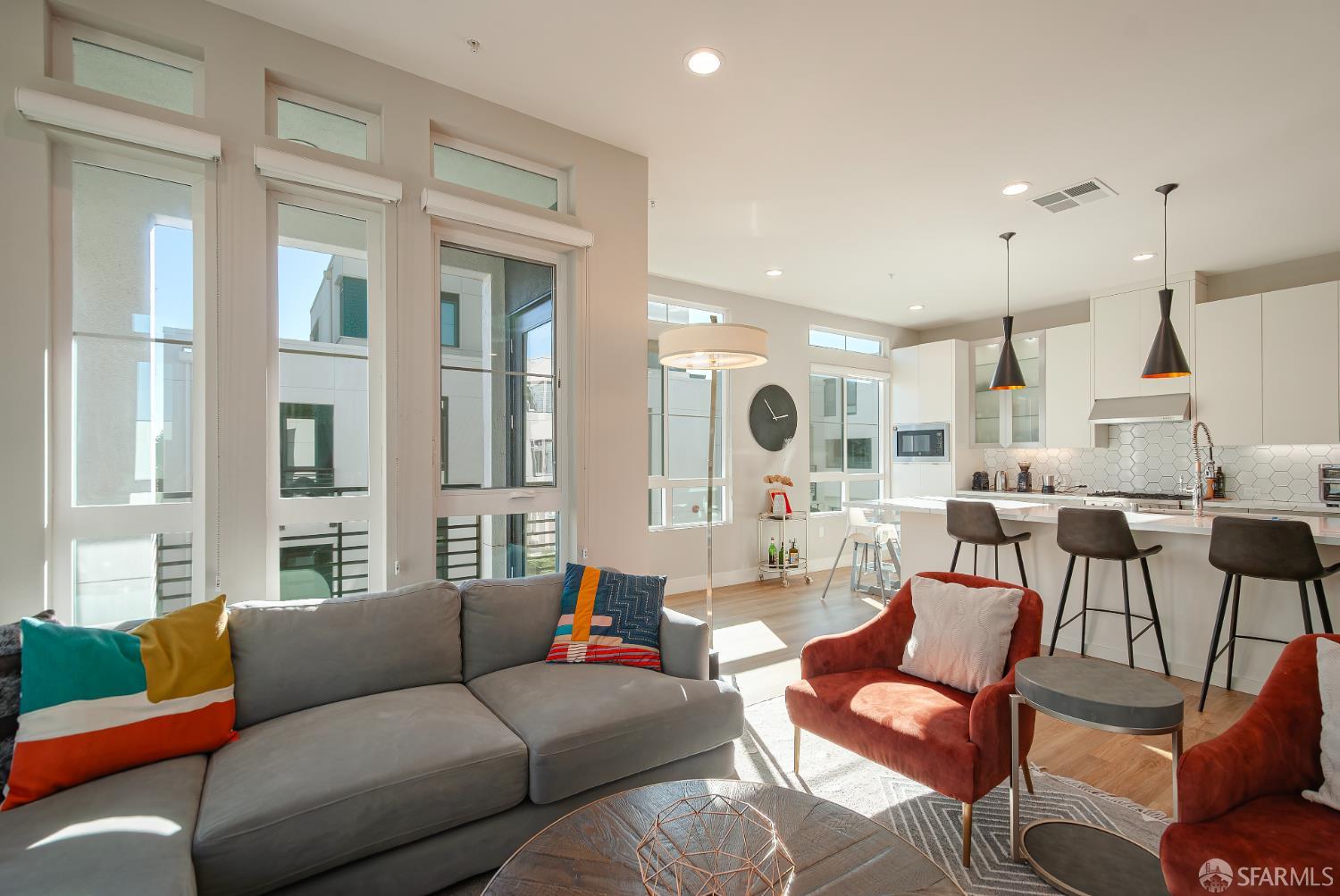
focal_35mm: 15
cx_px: 670
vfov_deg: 77.4
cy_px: 448
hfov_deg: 100.3
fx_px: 559
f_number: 5.6
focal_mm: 10
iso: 400
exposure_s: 1/800
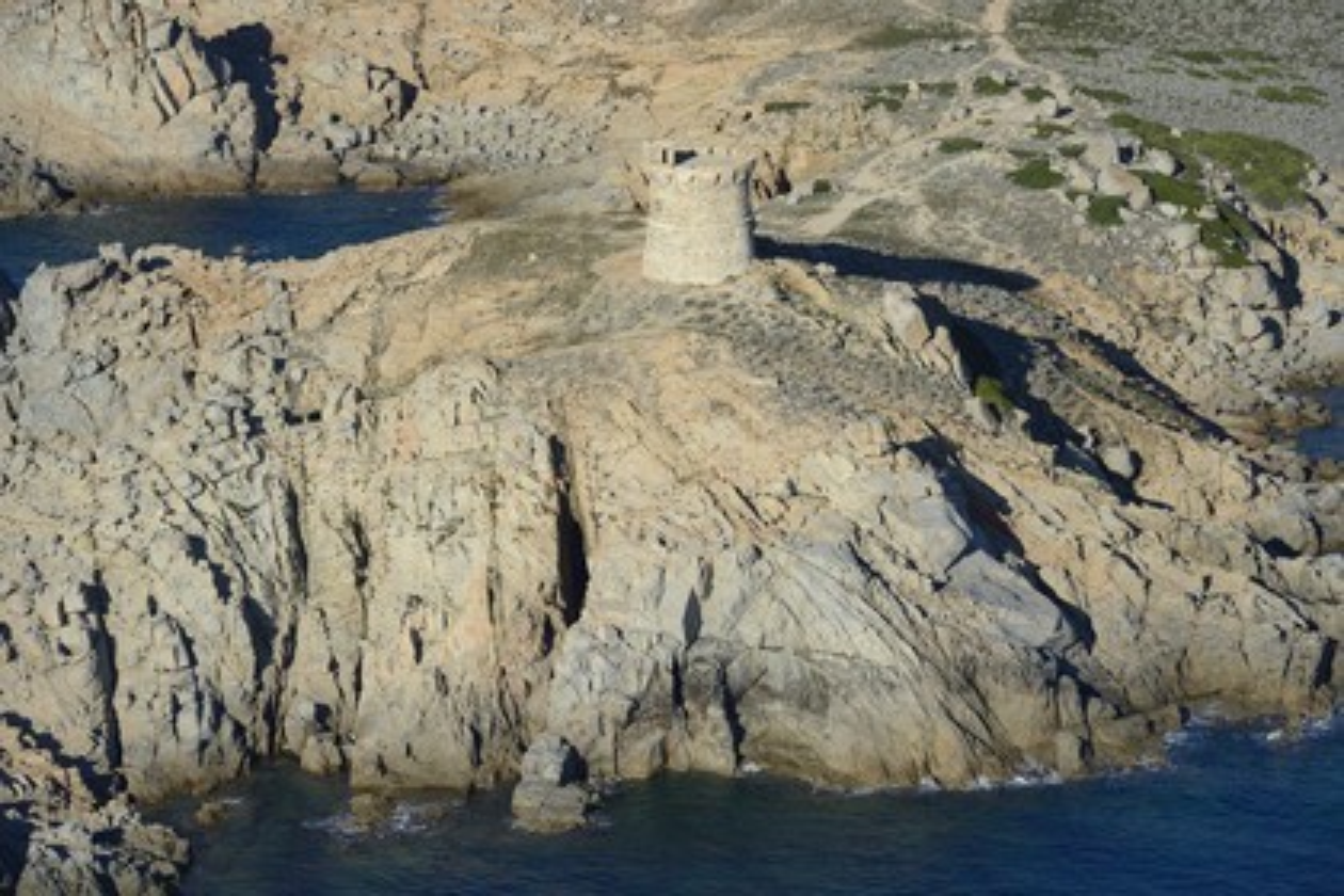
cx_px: 672
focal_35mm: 180
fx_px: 6719
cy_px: 448
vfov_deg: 7.6
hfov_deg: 11.4
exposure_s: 1/1000
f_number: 10
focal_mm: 180
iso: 400
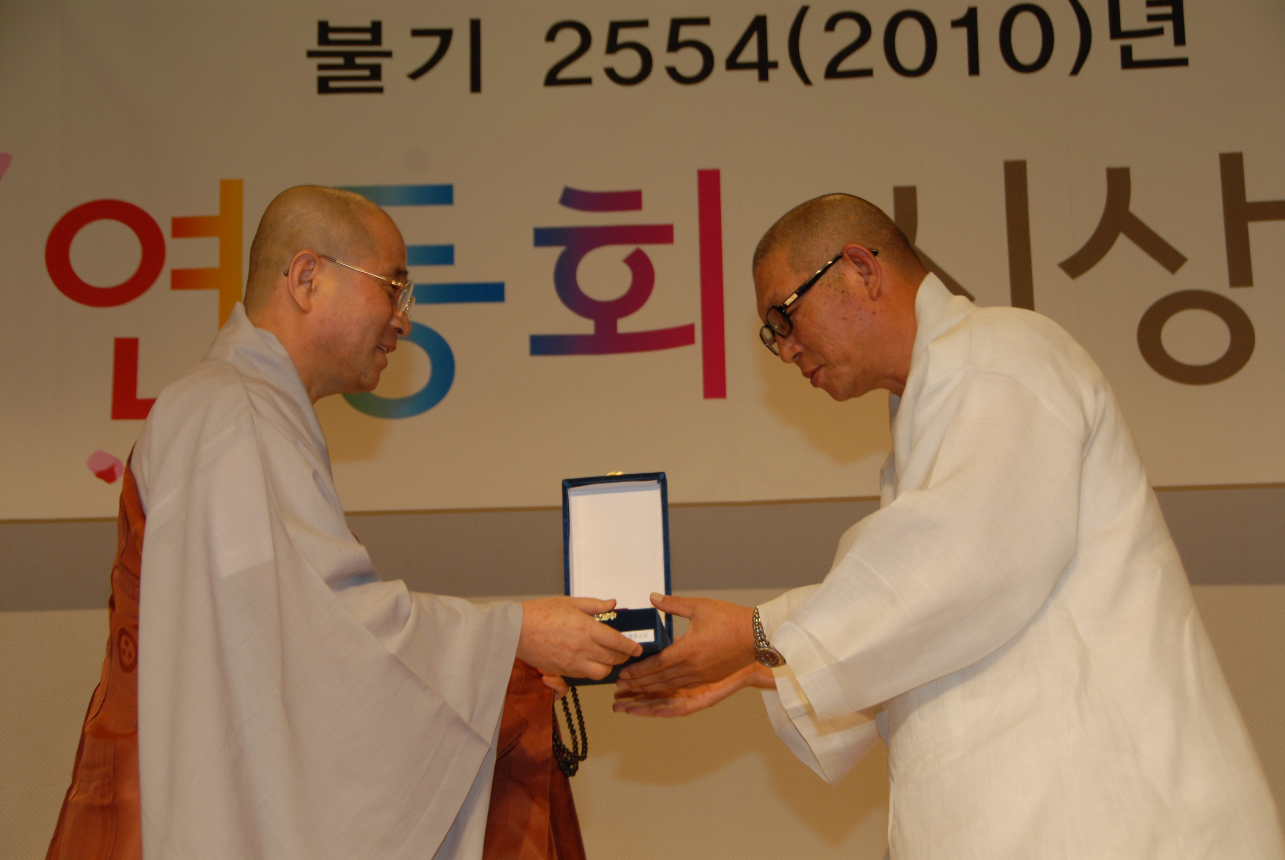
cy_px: 430
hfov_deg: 28.0
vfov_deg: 19.0
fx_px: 2573
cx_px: 642
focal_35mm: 72
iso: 320
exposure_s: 1/80
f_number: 5.6
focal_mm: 48
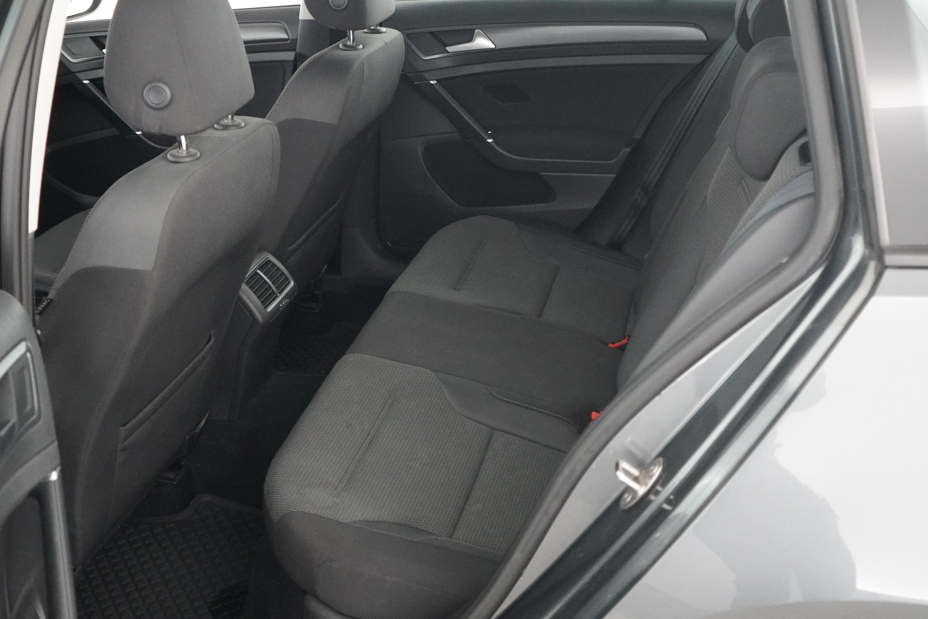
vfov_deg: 31.9
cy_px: 310
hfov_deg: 46.4
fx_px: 1083
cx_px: 464
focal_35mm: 42
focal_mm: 28
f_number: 3.5
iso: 6400
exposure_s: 1/20
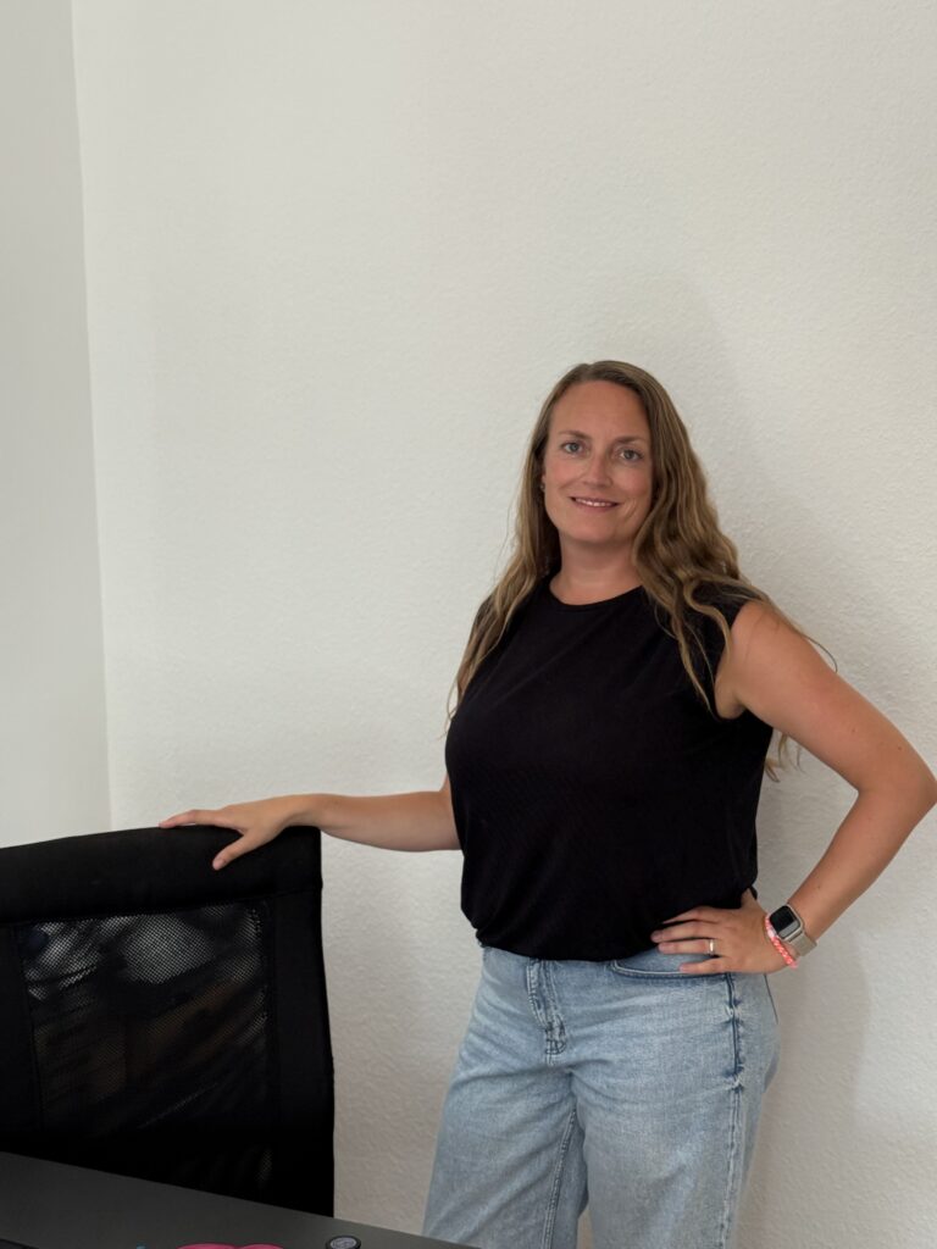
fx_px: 1732
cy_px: 624
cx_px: 468
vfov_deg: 39.7
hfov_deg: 30.3
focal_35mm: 48
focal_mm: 6.76
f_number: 1.78
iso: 160
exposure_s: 1/172
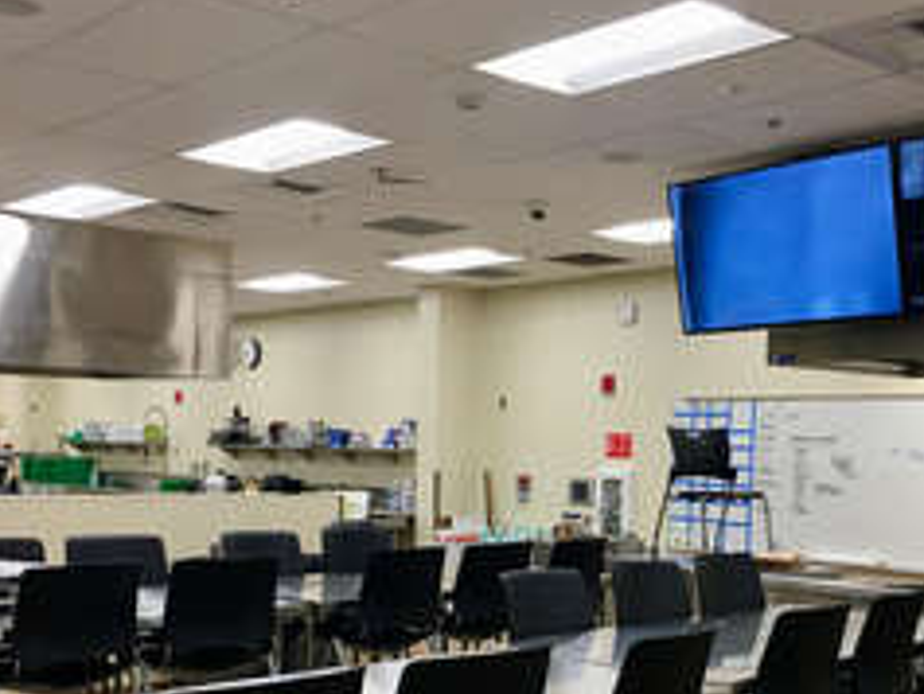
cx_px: 581
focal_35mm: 49
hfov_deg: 38.6
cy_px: 534
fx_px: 1309
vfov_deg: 29.2
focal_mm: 4.15
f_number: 2.2
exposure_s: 1/30
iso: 40
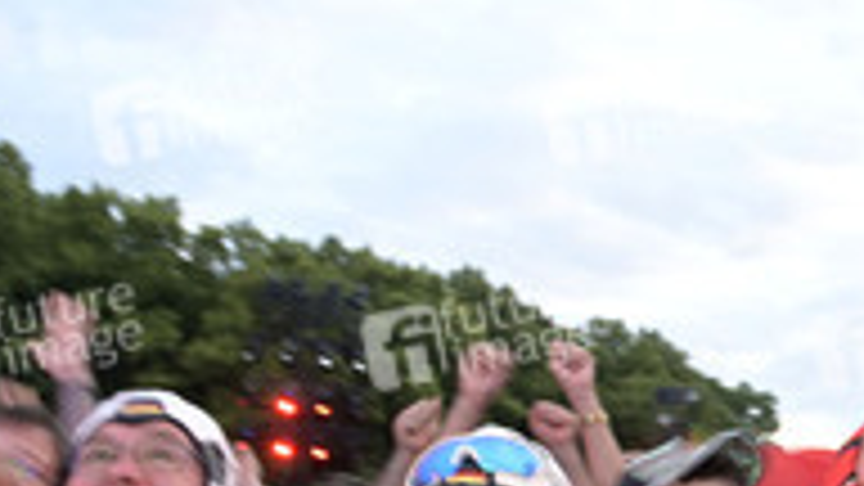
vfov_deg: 19.9
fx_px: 1352
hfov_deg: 30.9
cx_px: 988
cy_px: 450
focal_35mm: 59
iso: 640
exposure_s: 1/40
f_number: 5.6
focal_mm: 24
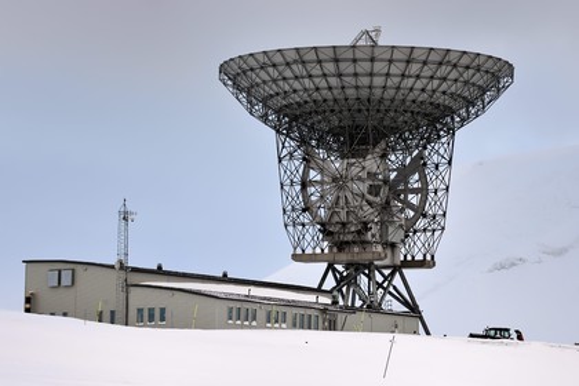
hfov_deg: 12.8
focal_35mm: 160
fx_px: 2573
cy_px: 193
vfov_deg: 8.6
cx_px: 290
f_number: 7.1
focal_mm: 160
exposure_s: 1/250
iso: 400
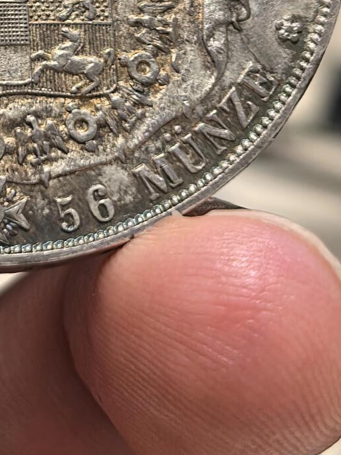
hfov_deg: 10.3
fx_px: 1867
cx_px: -42
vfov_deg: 13.6
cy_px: -75
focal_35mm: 142
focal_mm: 6.98
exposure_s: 1/50
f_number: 2
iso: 200
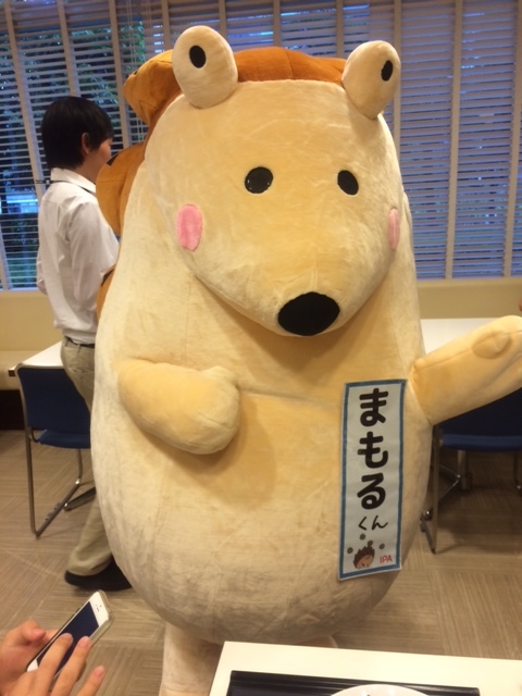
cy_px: 348
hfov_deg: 46.8
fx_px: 603
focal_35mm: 30
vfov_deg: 60.0
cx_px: 261
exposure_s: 1/30
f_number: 2.2
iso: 80
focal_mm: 4.12
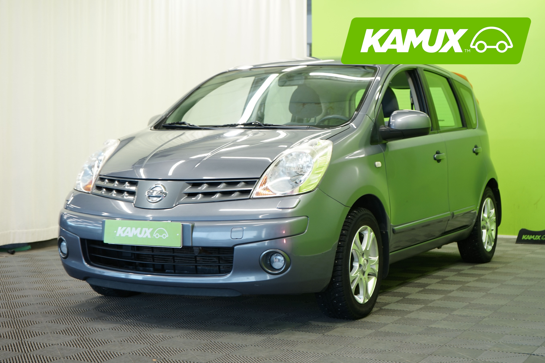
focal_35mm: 61
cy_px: 182
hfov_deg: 32.9
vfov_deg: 22.3
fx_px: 923
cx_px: 272
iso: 250
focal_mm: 61
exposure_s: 1/13
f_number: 5.6
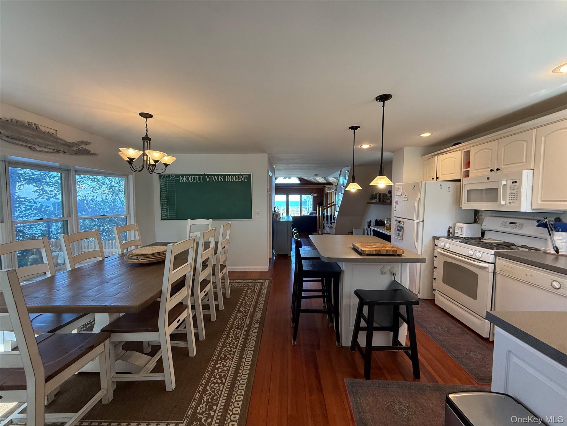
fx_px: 229
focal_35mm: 14
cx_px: 284
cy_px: 213
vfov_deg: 85.7
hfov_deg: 102.1
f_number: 2.2
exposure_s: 1/120
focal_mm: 2.22
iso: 320
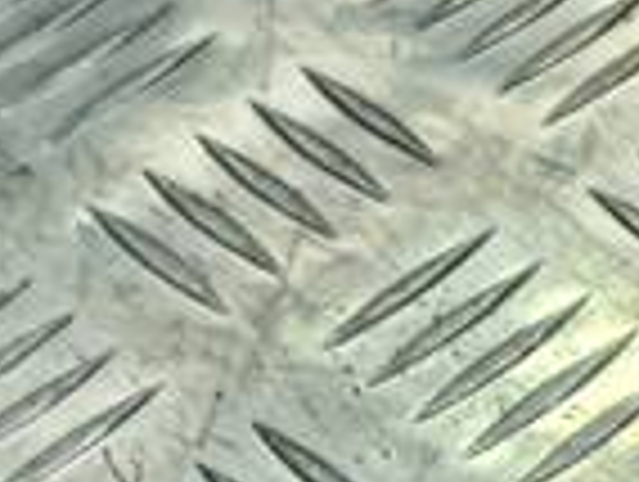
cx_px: 1008
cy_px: 1329
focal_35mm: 180
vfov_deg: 7.5
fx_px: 3328
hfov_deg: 10.5
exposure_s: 1/100
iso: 32
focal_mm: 4.6
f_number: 1.8
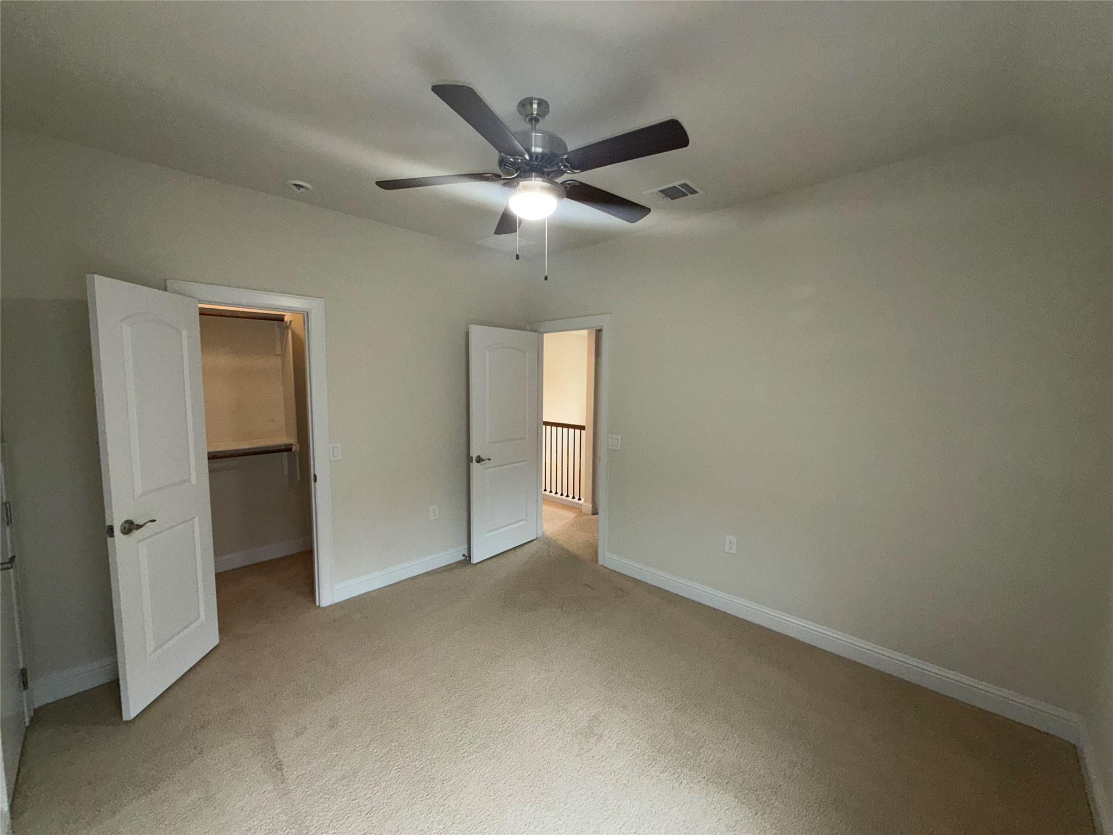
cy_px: 418
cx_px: 556
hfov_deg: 102.1
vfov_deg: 85.7
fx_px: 450
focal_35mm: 14
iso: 100
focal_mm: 2.22
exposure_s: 1/60
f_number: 2.2
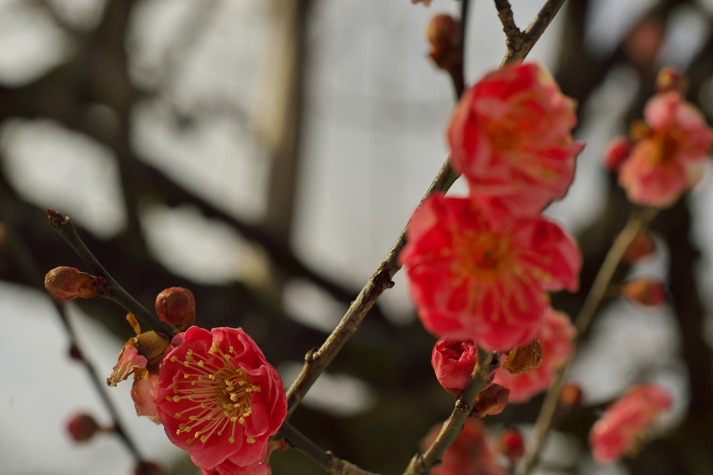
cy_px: 238
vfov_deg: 27.0
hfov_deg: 39.6
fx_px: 990
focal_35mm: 50
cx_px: 356
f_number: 8
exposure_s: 1/250
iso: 250
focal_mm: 50
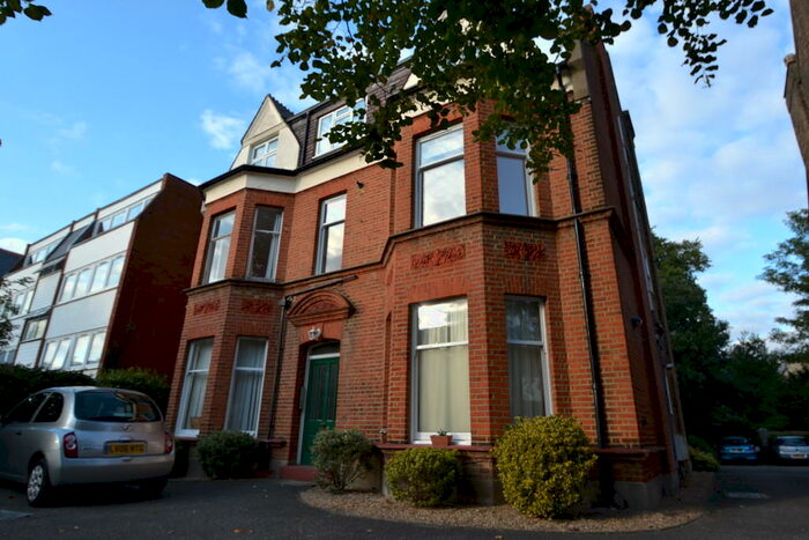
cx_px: 404
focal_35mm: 20
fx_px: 438
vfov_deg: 63.2
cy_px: 270
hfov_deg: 85.4
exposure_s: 1/160
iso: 100
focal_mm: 13
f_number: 6.3
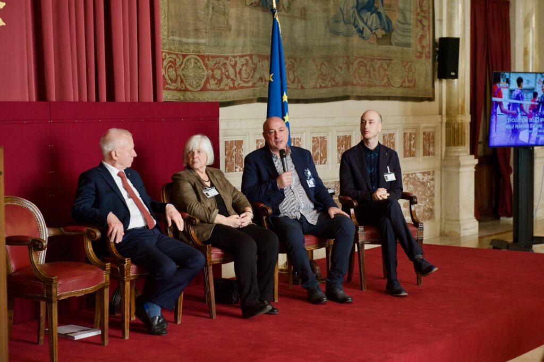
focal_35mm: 70
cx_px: 272
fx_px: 1057
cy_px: 181
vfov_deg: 19.4
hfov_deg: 28.9
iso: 3600
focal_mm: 70
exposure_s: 1/125
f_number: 4.5
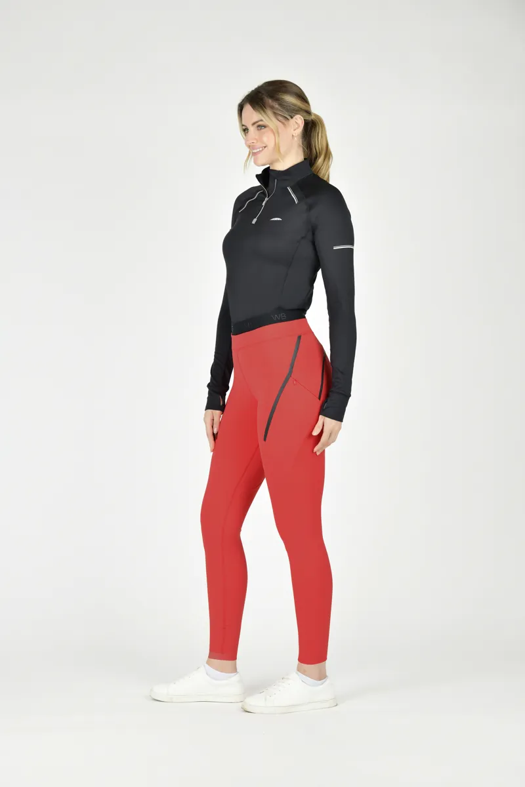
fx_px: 1531
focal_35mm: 70
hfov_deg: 19.5
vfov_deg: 28.8
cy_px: 394
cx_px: 262
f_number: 5
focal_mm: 70
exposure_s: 1/160
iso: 125
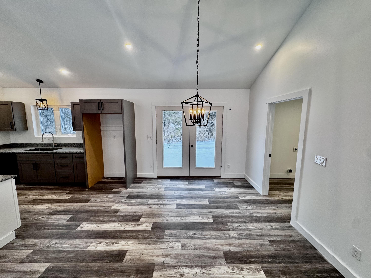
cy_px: 139
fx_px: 150
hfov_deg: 102.1
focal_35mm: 14
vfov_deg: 85.7
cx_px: 186
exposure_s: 1/60
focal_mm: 2.22
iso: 160
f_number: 2.2
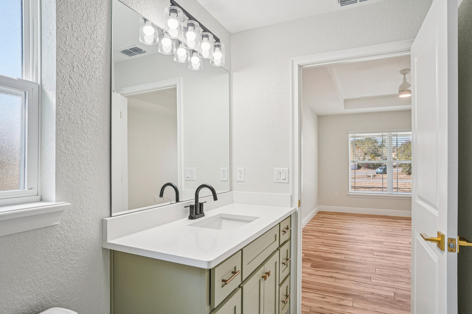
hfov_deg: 84.0
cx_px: 236
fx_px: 262
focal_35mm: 20
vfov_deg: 61.9
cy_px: 157
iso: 100
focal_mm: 20
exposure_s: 1/13
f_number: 9
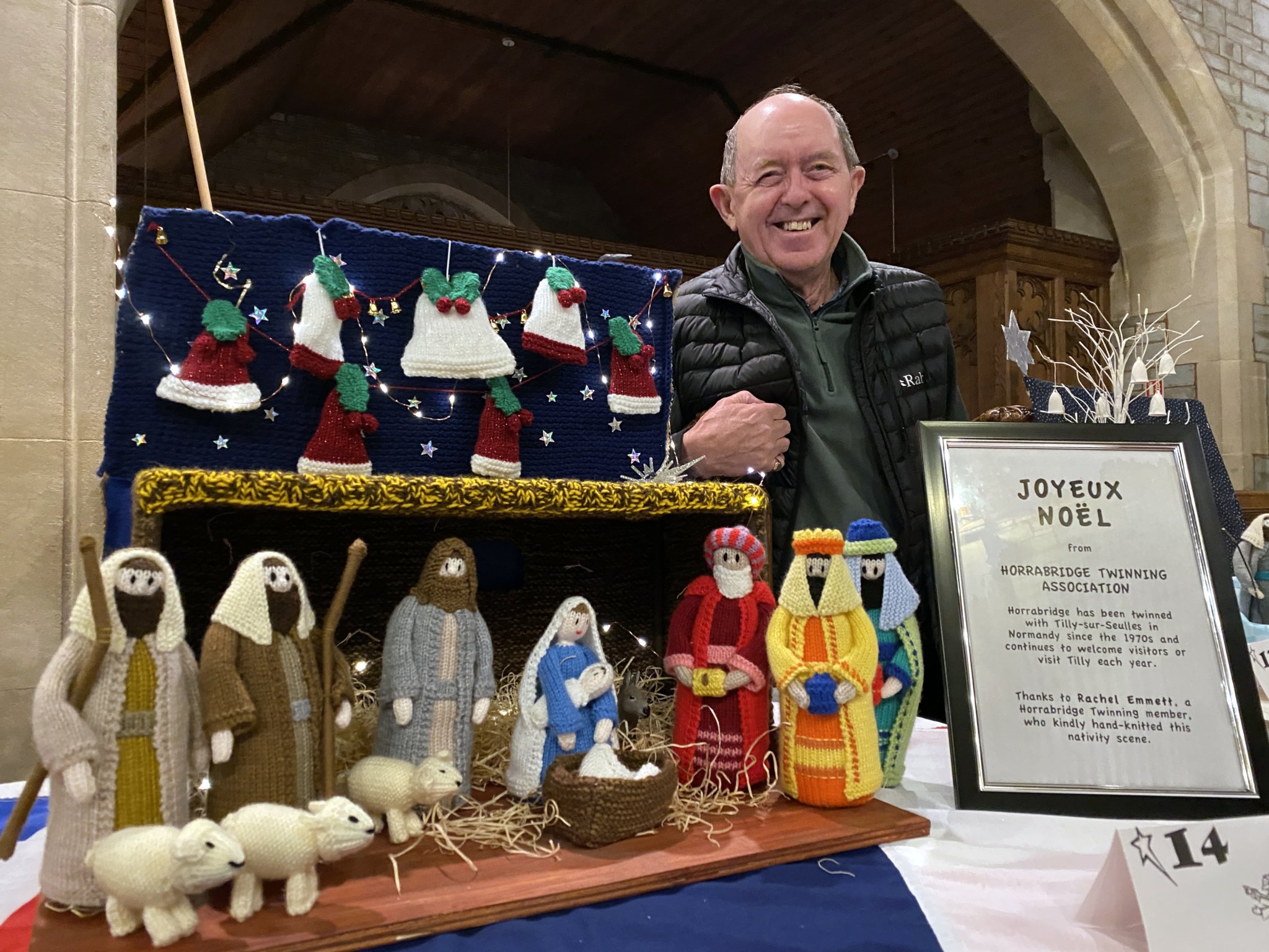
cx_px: 634
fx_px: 953
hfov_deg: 67.3
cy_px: 476
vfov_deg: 53.1
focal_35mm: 26
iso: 800
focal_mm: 4.25
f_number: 1.8
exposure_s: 1/25
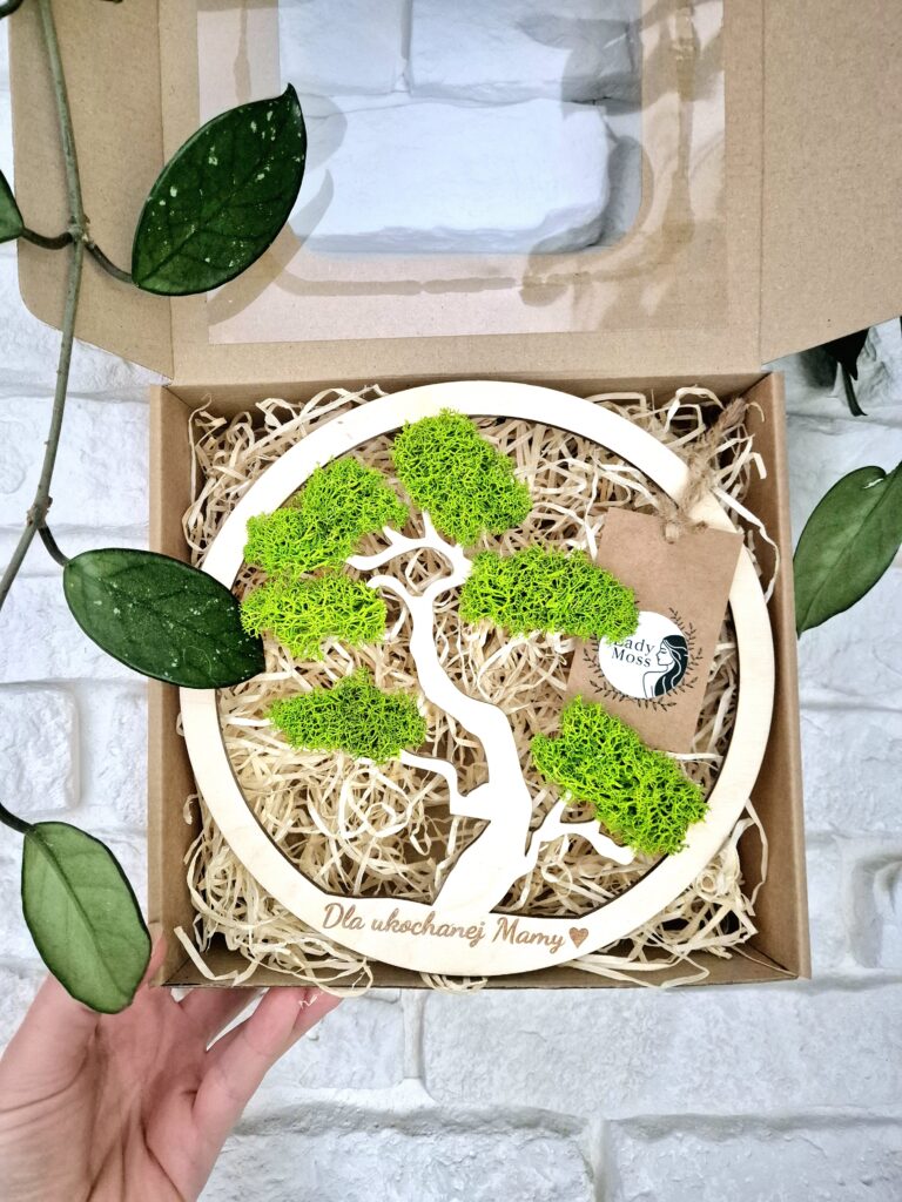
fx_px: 799
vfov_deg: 73.9
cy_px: 601
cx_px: 451
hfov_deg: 58.9
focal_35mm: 23
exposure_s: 1/100
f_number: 1.8
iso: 1600
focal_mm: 5.4
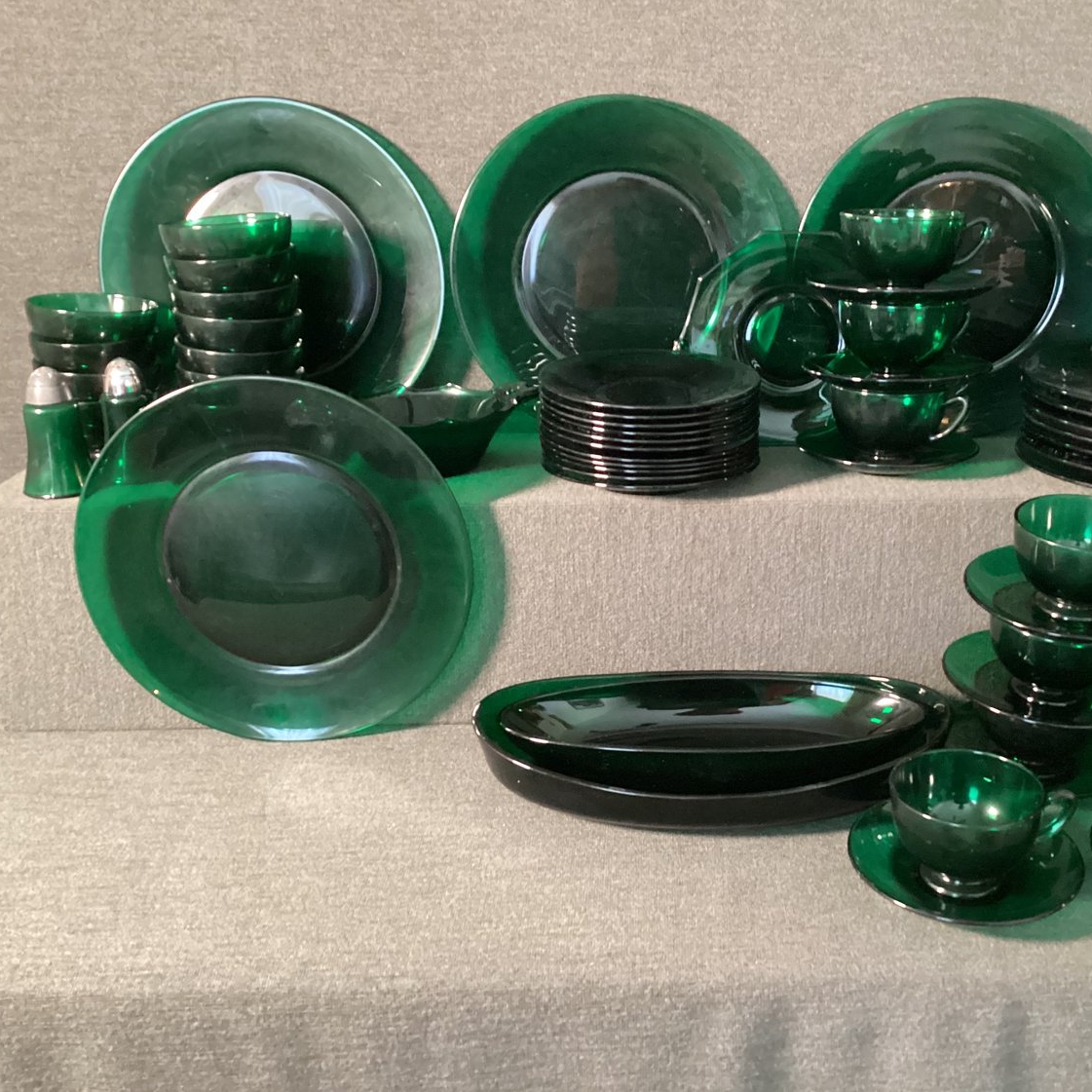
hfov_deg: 44.5
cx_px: 694
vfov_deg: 44.9
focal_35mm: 37
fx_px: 1321
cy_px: 549
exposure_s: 1/20
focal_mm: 3.3
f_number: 2.4
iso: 640
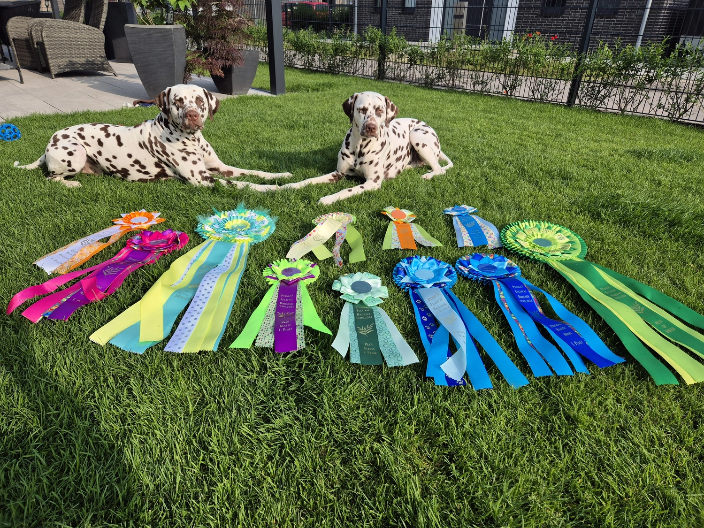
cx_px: 352
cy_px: 264
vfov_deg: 58.9
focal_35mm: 23
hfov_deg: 73.9
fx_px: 468
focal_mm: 5.4
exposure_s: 1/1188
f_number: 1.8
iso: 25
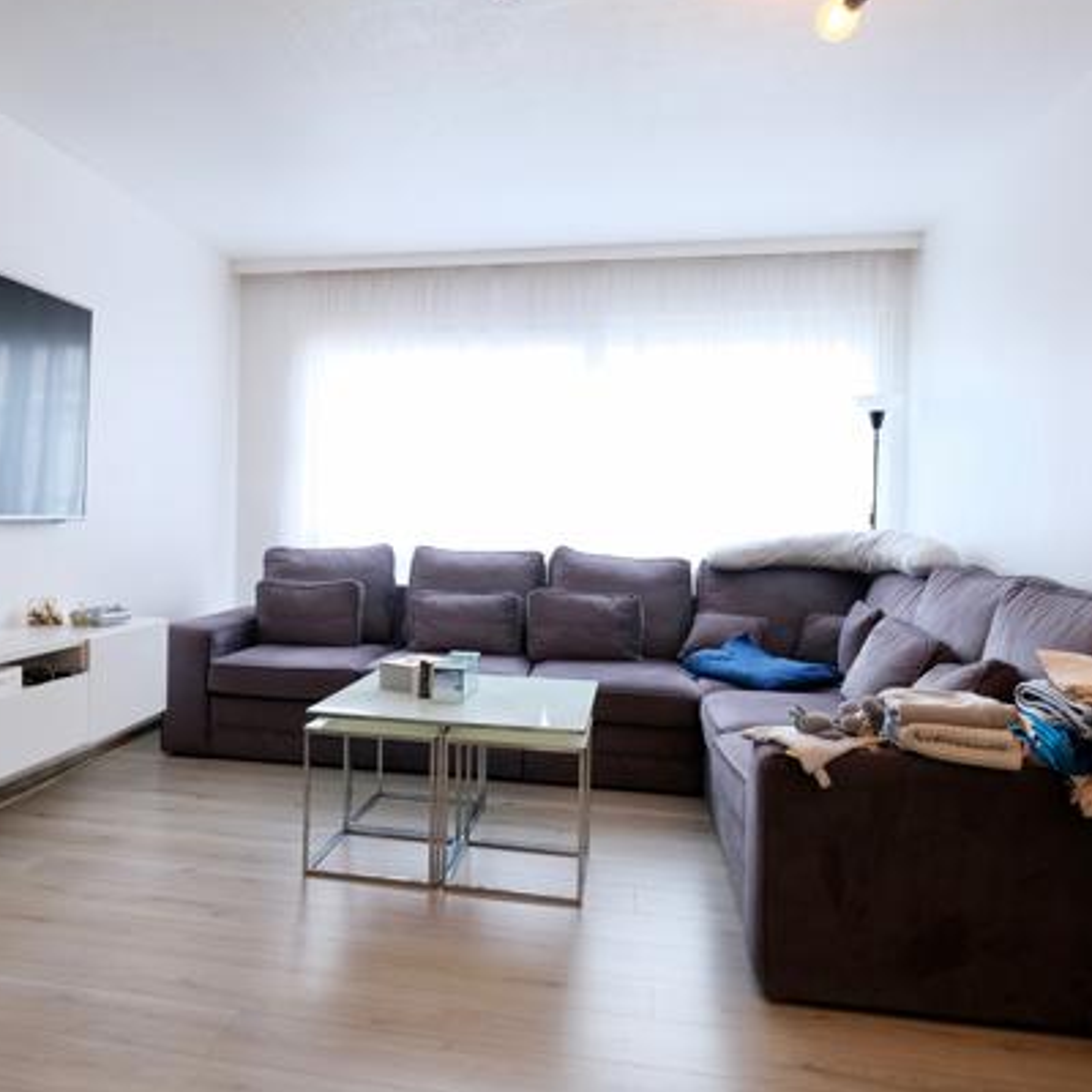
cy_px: 530
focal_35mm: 26
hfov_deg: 60.2
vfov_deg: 60.9
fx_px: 928
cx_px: 415
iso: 320
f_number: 4
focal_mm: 11.5
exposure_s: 1/30
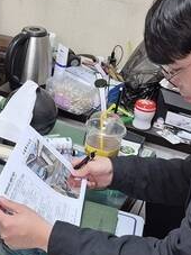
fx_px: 596
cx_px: -4
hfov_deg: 17.7
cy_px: 109
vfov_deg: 24.1
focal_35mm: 81
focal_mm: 5.4
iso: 200
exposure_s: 1/120
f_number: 1.8
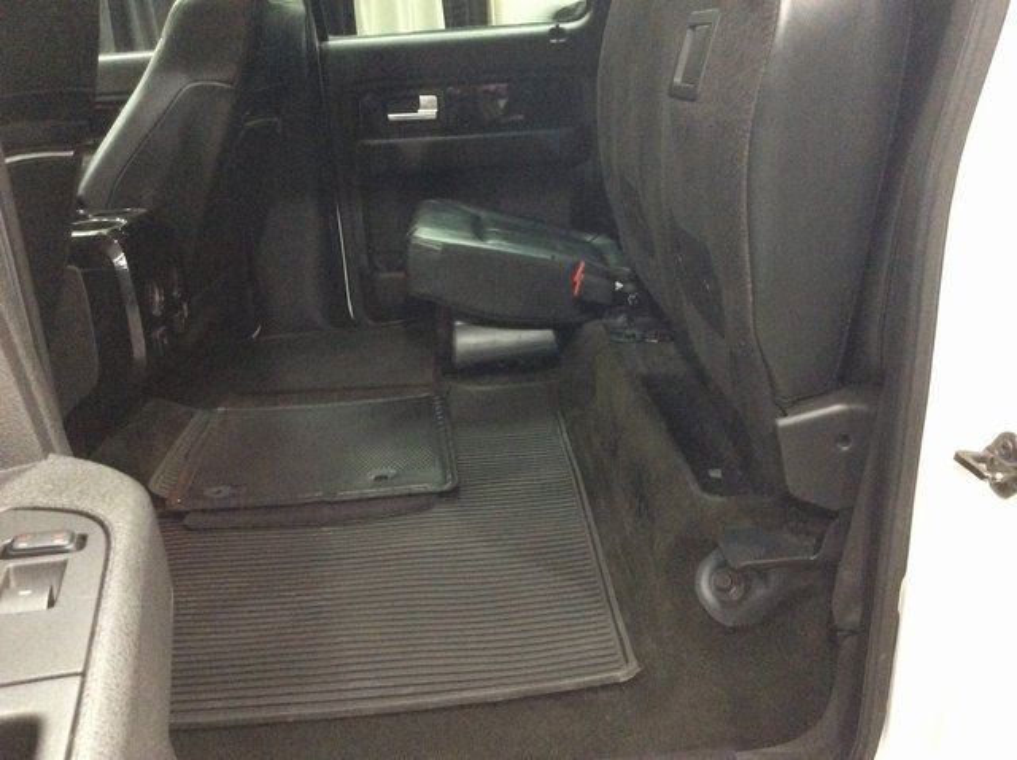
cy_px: 380
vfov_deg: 44.1
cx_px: 508
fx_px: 939
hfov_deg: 56.9
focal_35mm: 32
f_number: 2.4
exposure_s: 1/15
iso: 400
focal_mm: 3.3
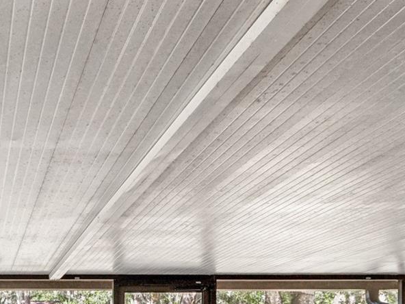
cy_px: 342
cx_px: -38
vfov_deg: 32.1
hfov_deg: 39.4
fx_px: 456
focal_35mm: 39
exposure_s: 1/25
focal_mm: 10
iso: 100
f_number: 7.1
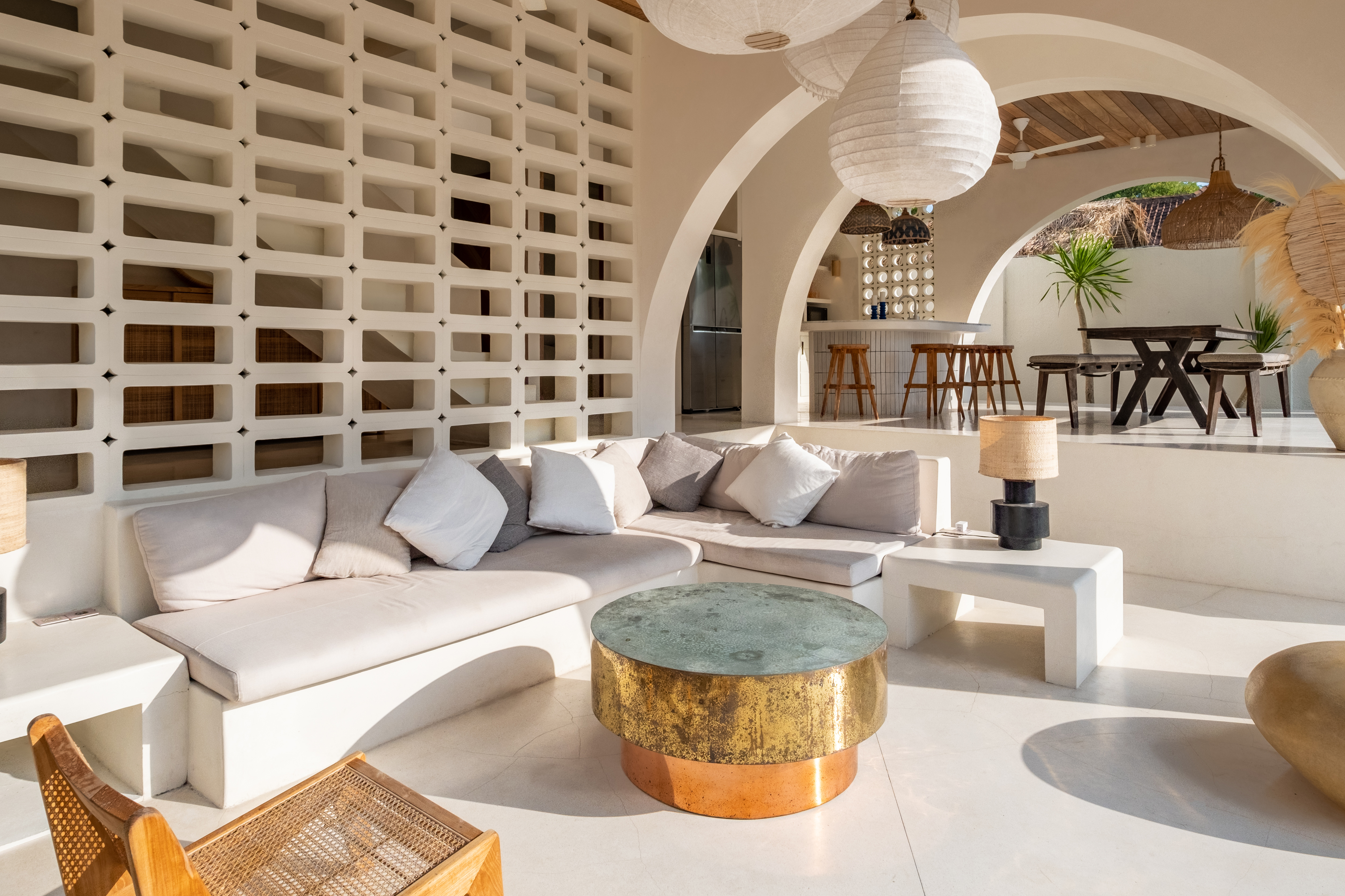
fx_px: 784
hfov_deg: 81.2
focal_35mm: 21
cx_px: 676
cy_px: 361
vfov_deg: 59.0
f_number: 8
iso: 250
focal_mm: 11.5
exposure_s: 1/1700
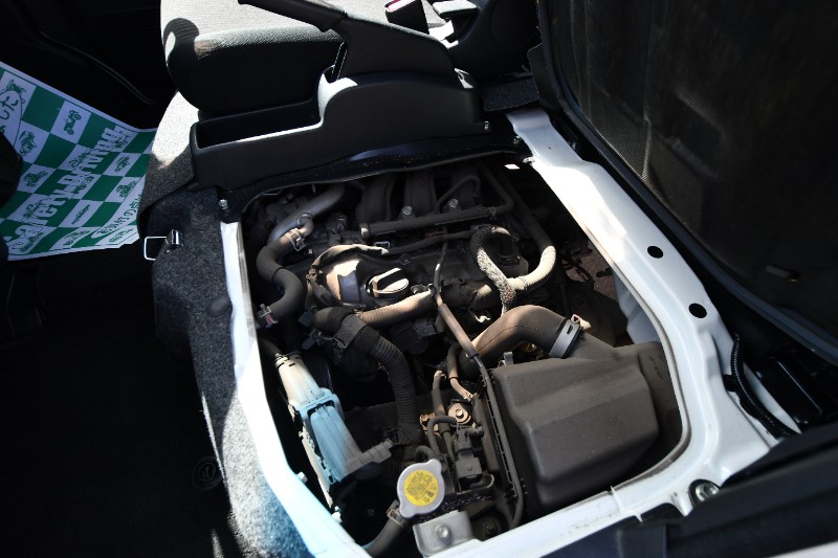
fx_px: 419
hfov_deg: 90.0
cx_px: 419
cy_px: 279
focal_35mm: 18
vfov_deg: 67.4
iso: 400
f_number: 5
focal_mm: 12
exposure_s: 1/250
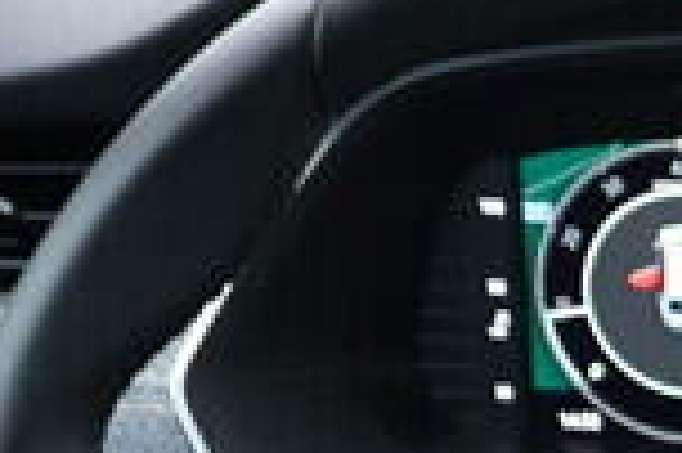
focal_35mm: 243
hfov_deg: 7.6
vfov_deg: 5.5
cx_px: 1884
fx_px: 4598
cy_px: 962
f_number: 2.8
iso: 320
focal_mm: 24
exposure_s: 1/40
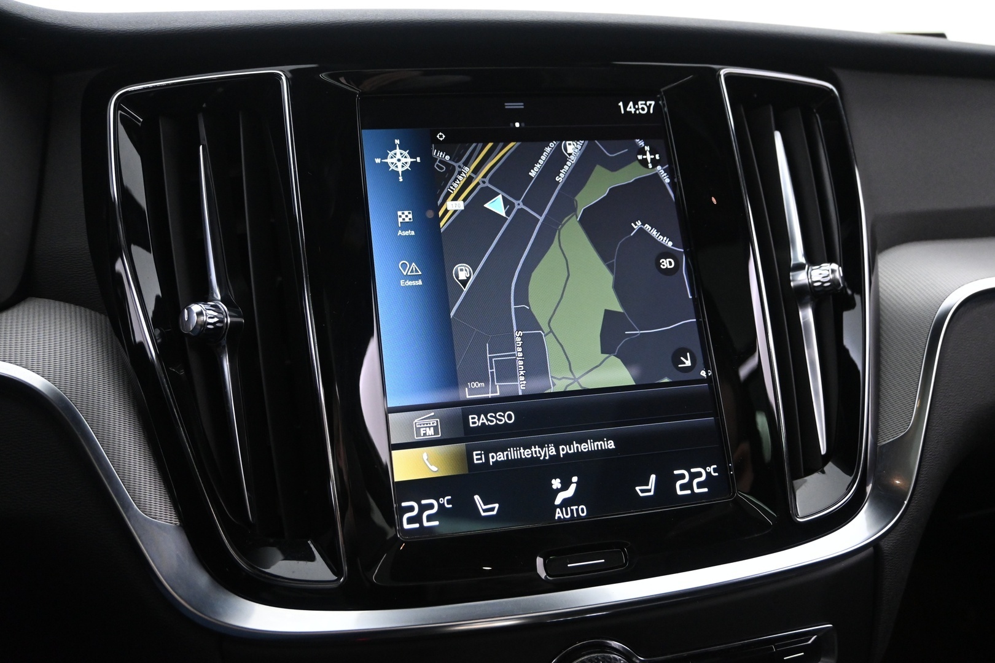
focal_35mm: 30
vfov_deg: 43.6
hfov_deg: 61.9
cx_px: 498
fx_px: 829
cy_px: 332
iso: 2500
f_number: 3.8
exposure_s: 1/25
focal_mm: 20
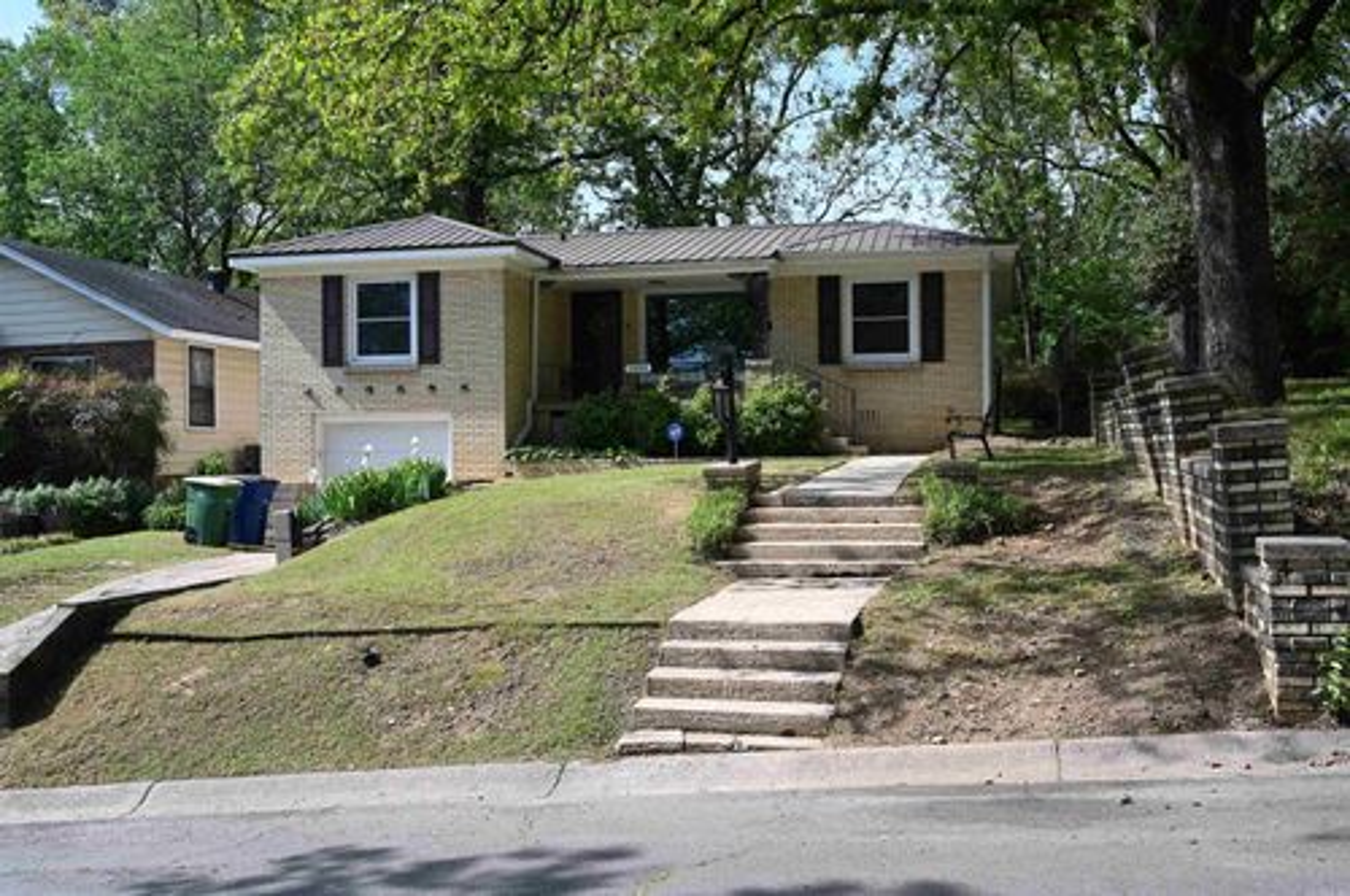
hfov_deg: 53.2
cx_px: 675
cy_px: 448
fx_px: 1348
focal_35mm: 36
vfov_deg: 36.8
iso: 100
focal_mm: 36
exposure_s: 1/250
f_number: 6.3
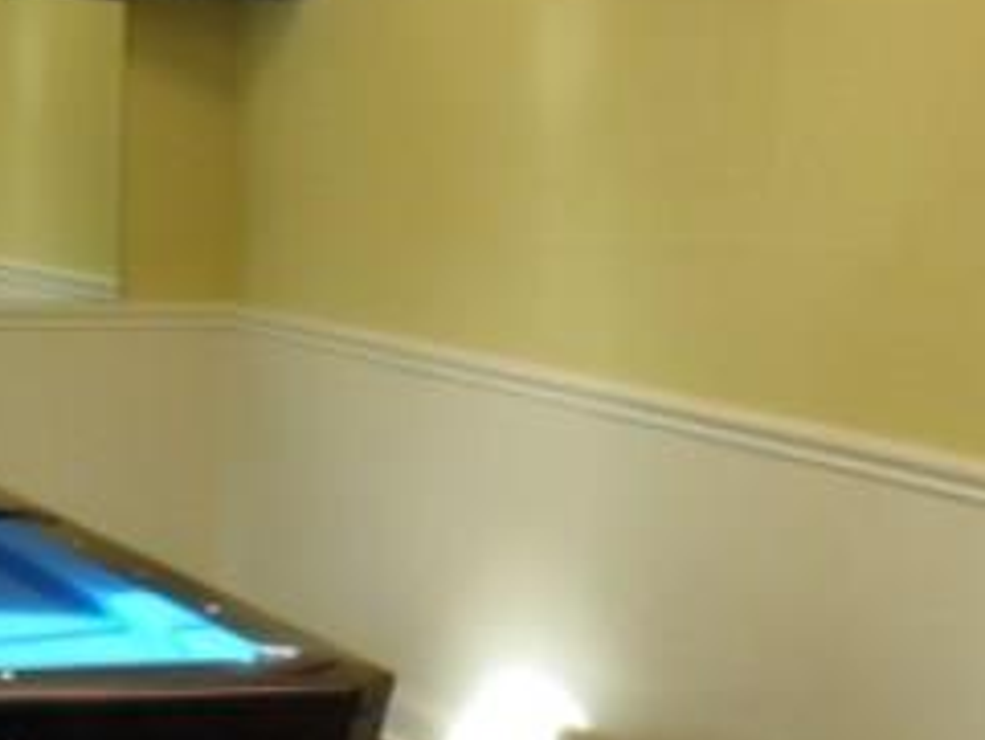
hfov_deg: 18.9
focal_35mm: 102
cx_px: 106
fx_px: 2904
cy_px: 200
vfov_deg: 14.5
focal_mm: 4
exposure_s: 1/30
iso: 80
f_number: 3.2
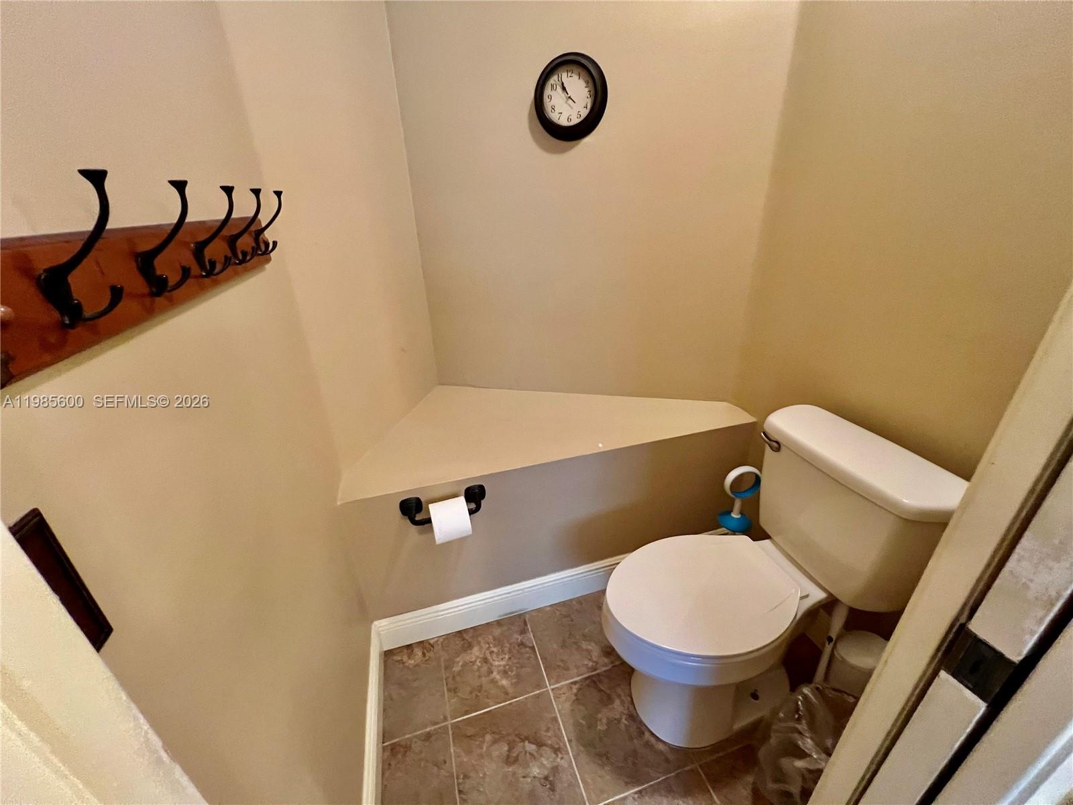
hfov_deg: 106.2
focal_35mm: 13
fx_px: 403
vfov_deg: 89.9
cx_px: 536
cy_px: 402
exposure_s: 1/60
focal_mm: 1.57
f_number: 1.8
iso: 500
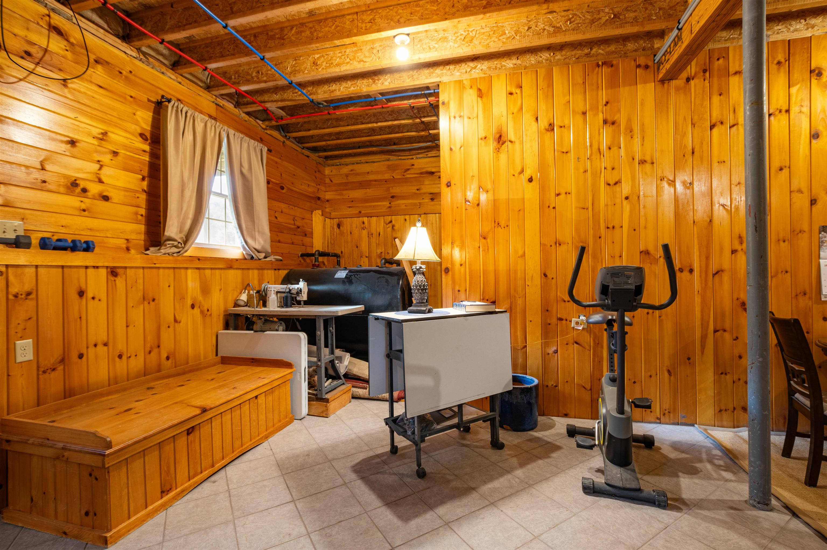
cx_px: 414
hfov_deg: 100.4
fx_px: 344
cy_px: 275
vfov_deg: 77.2
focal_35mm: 15
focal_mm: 10
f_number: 8
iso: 100
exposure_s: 1
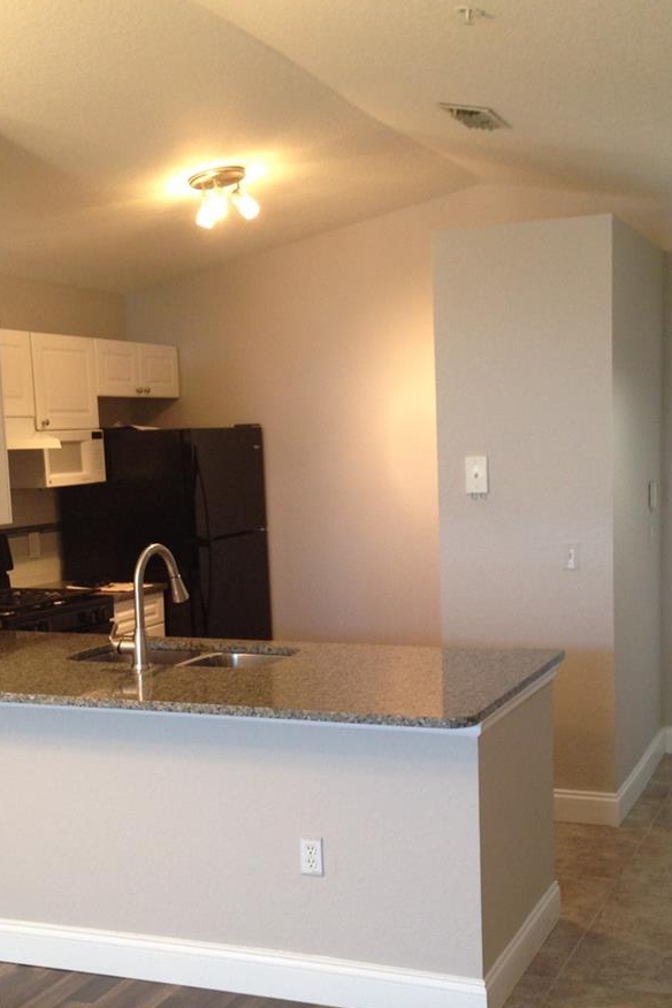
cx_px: 396
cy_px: 626
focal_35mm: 47
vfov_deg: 41.6
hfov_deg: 28.6
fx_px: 1316
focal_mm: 4.12
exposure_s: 1/20
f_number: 2.4
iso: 80
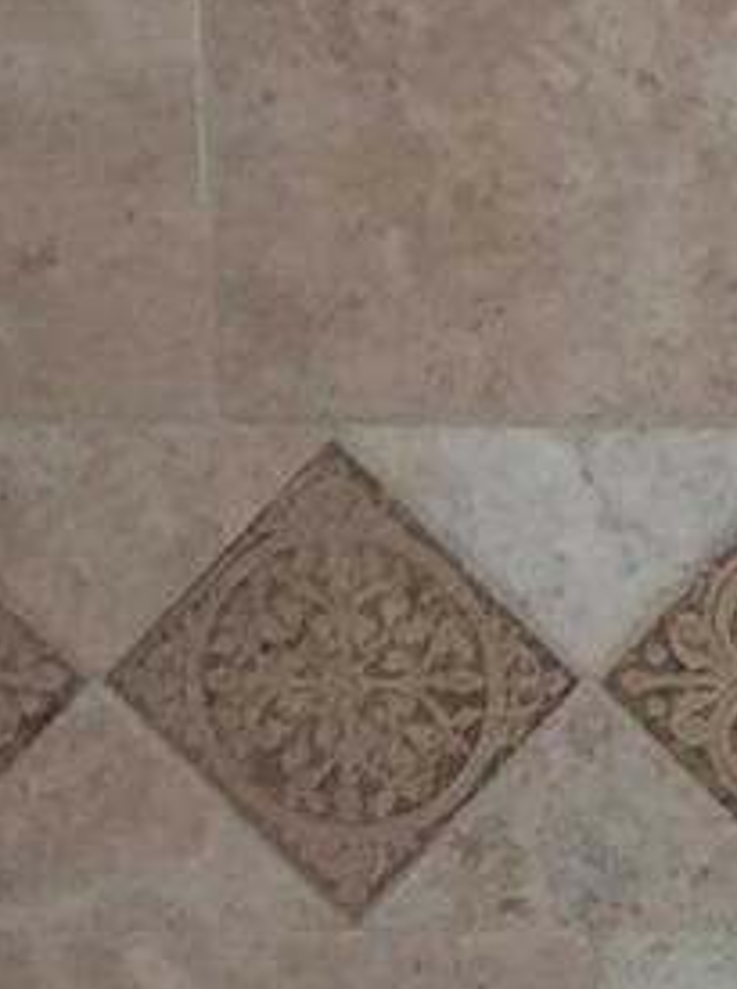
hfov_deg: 6.2
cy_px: 1737
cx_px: 1292
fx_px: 6640
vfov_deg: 8.2
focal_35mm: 233
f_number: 2.4
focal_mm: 3.3
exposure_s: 1/120
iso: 40
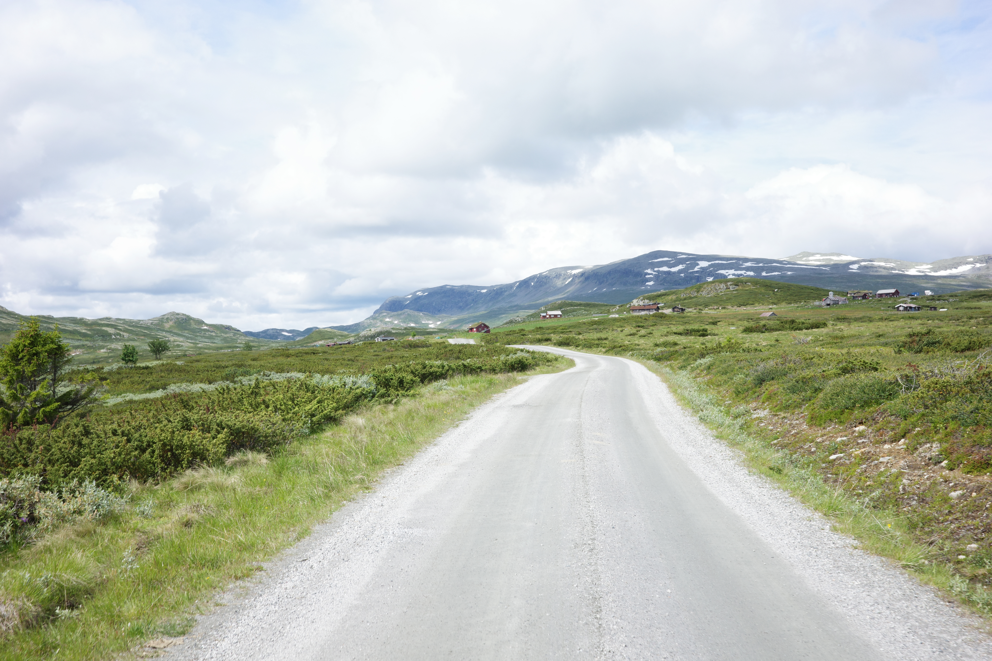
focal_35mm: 40
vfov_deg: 33.4
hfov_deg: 48.5
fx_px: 1102
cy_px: 330
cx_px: 496
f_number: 11
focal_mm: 26
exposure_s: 1/160
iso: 200
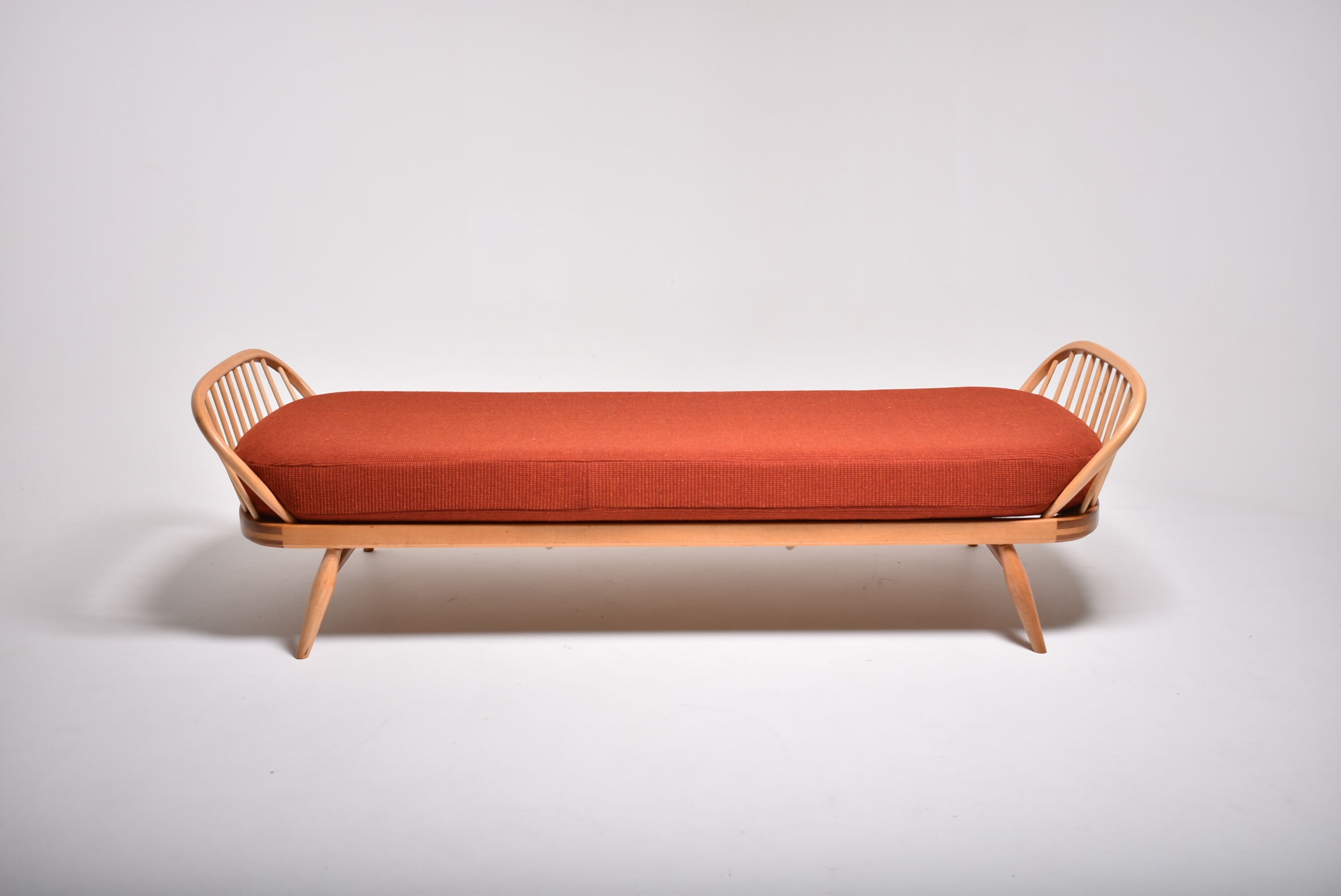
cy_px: 448
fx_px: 1510
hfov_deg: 47.9
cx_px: 670
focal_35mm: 40
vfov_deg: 33.1
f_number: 4
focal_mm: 27
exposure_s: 1/200
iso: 100
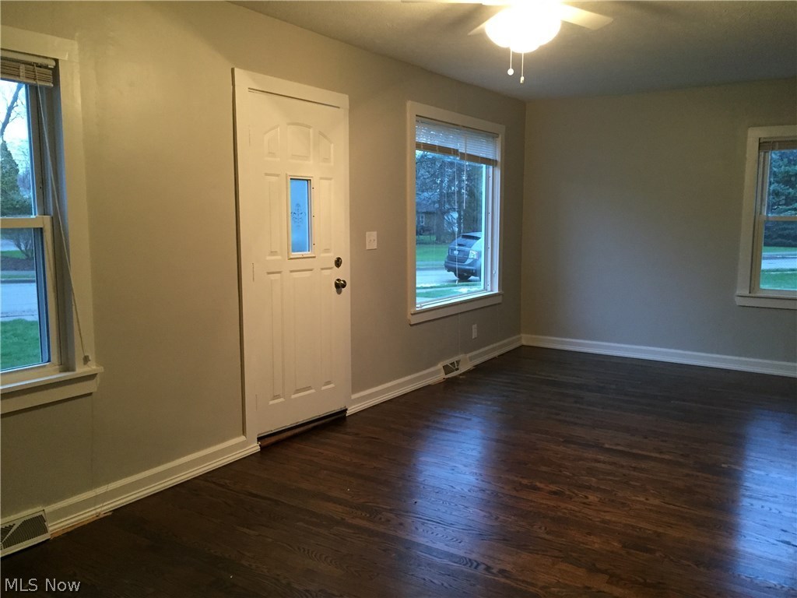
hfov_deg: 61.7
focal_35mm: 29
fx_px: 668
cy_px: 299
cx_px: 398
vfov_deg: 48.2
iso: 250
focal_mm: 4.15
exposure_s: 1/24
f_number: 2.2
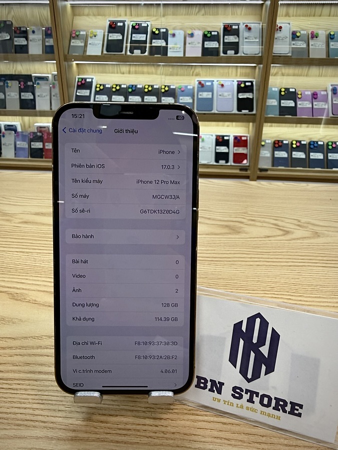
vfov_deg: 71.6
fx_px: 312
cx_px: 169
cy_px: 225
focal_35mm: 24
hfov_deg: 56.8
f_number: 2.2
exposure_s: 1/120
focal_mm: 2.22
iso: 100
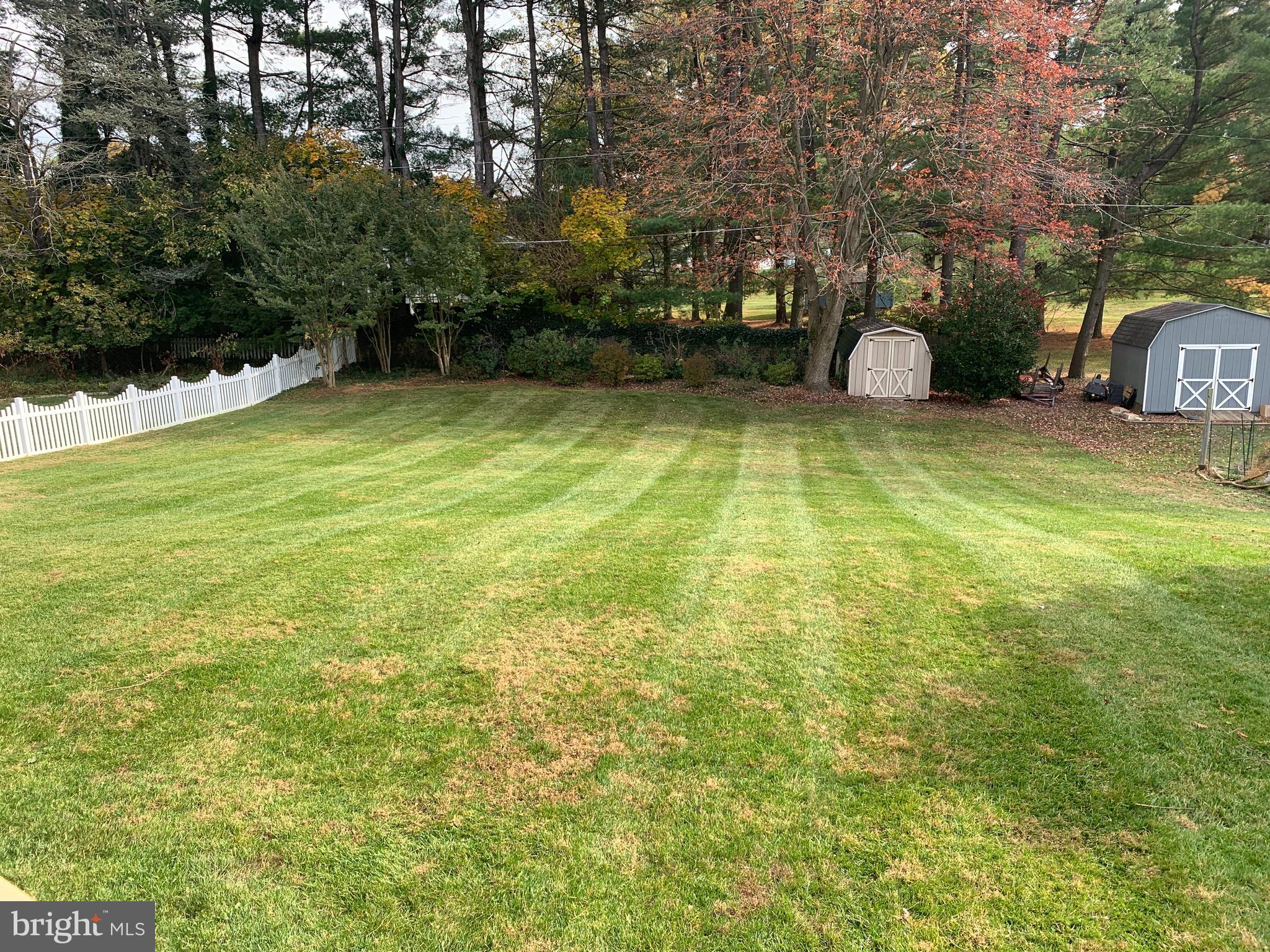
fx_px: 954
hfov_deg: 67.3
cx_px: 635
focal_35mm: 26
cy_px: 476
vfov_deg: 53.1
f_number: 1.8
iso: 25
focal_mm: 4.25
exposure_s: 1/497
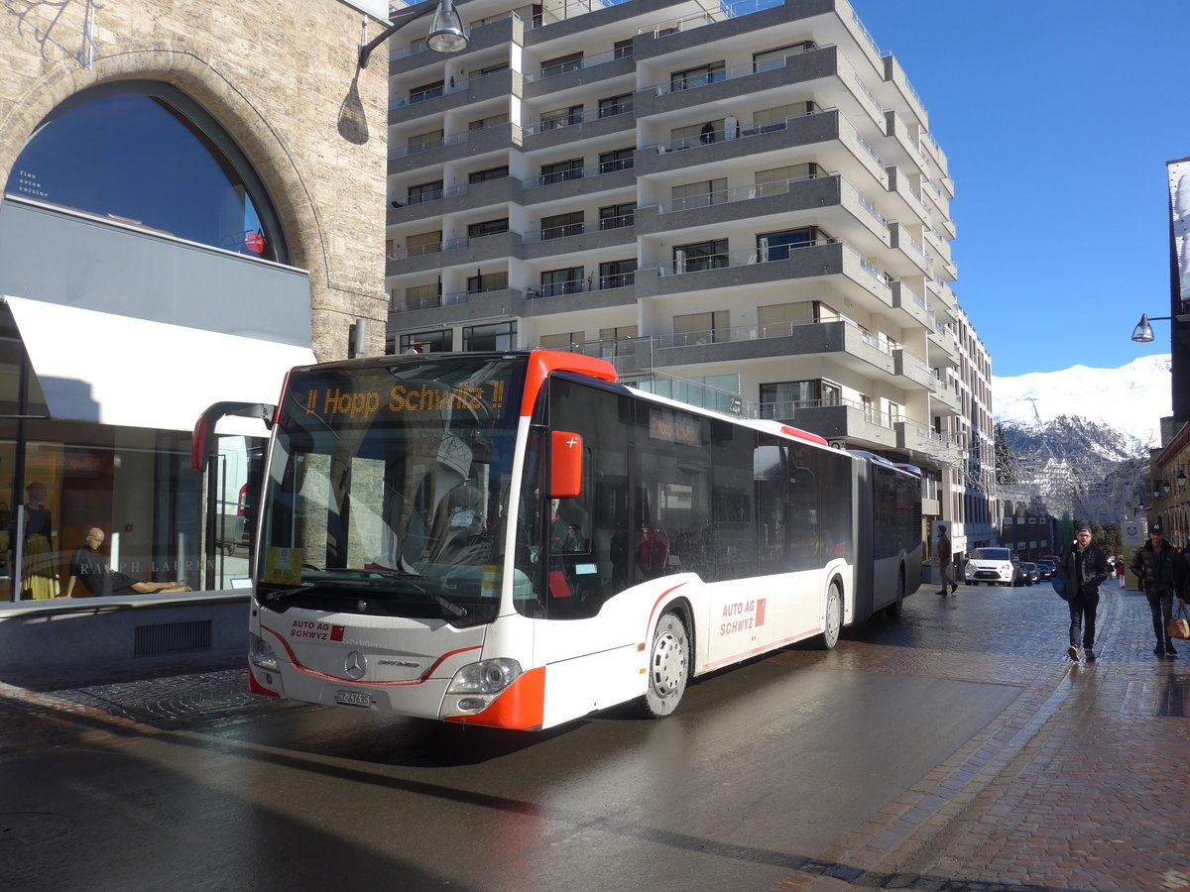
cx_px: 595
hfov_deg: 61.7
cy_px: 446
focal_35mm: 29
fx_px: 997
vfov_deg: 48.2
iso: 80
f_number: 2.8
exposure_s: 1/1600
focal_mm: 6
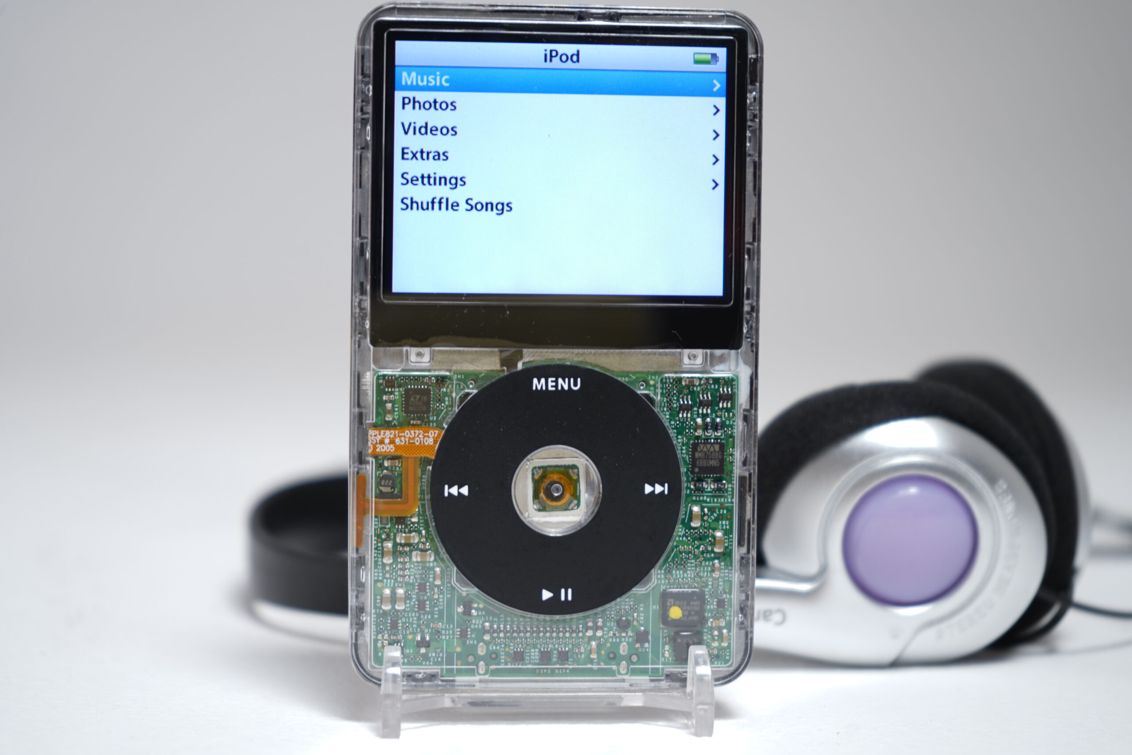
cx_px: 566
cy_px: 378
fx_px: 2201
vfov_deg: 19.5
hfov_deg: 28.8
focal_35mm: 70
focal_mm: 70
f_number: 5.6
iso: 64
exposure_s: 1/2.5
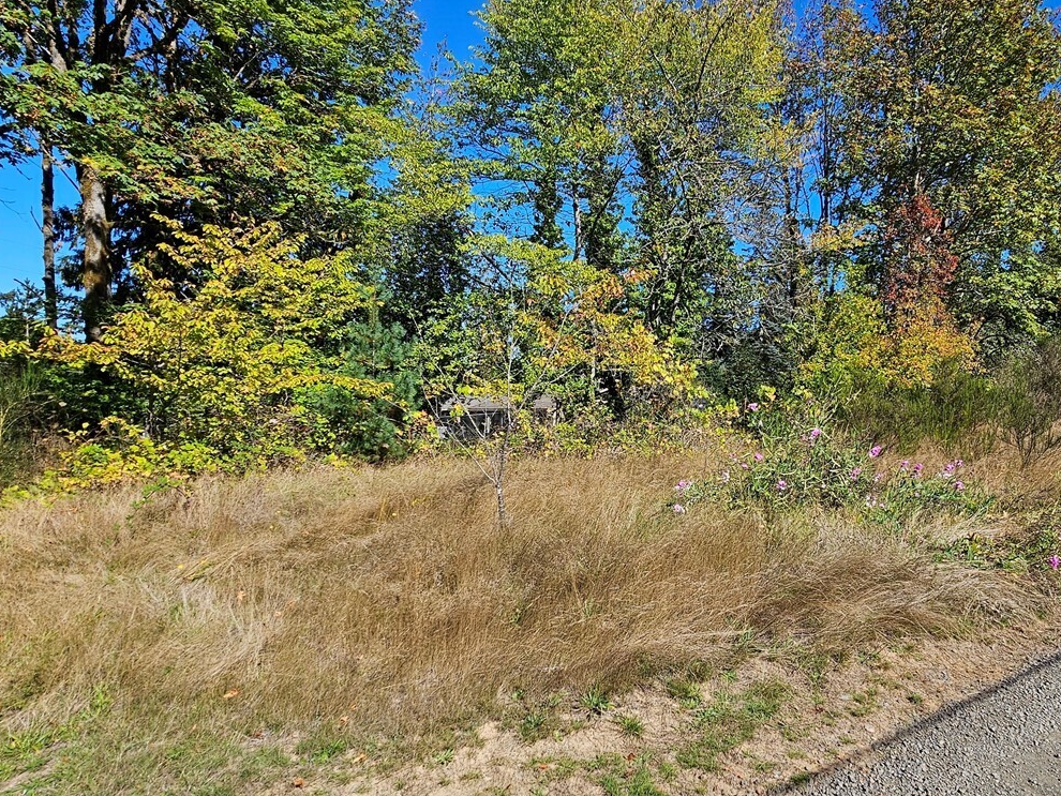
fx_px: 644
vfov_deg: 63.4
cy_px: 433
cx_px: 655
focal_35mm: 21
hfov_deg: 77.7
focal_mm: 2.2
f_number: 2.2
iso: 50
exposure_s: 1/1601
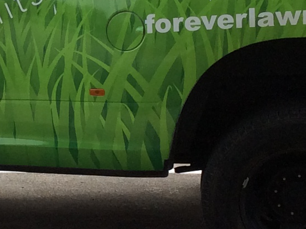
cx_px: -69
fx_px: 1324
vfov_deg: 9.9
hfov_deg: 12.8
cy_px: 128
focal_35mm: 150
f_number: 2.4
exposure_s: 1/629
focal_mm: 3.3
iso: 32
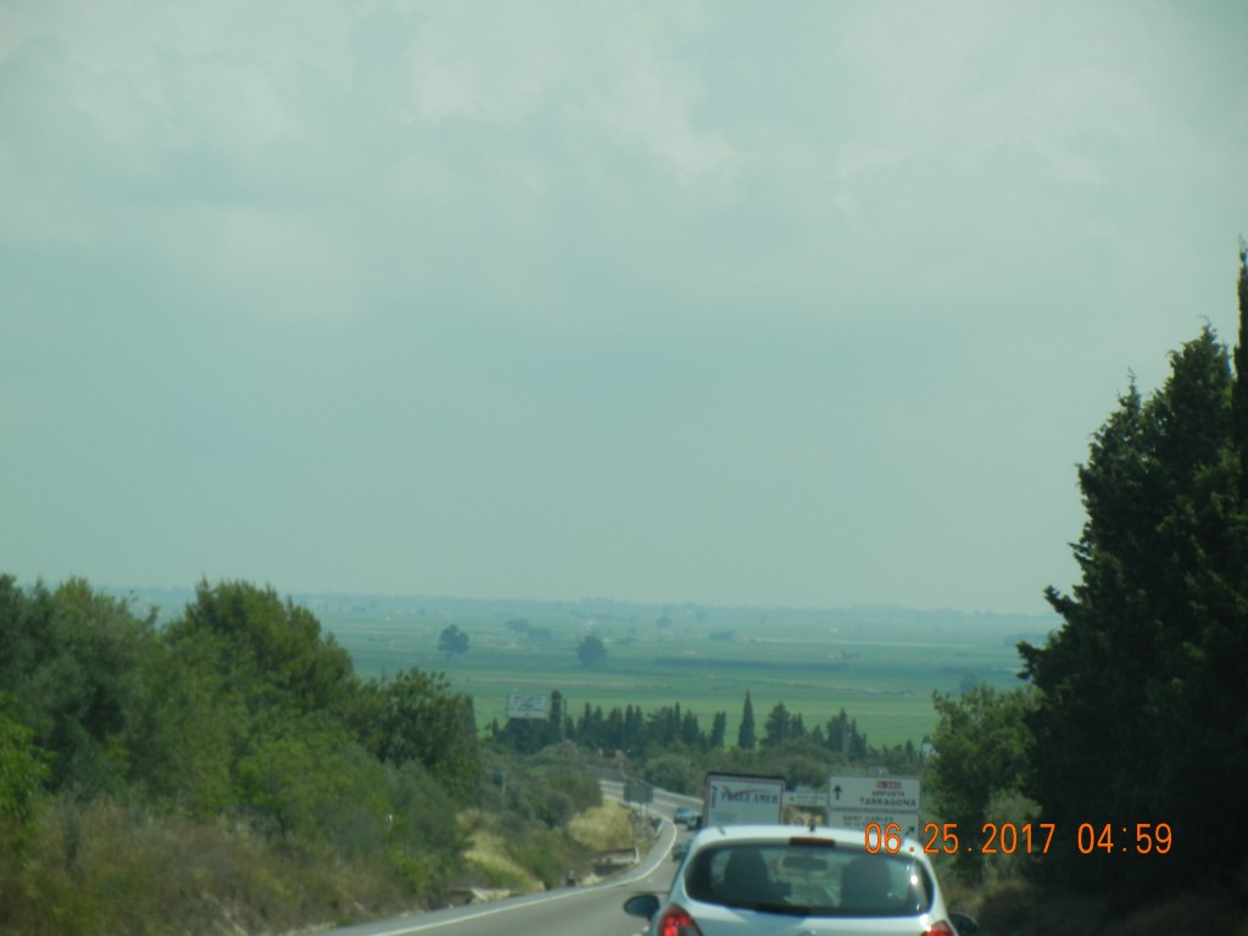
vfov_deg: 8.5
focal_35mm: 174
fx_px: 6273
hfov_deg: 11.4
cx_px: 624
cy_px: 468
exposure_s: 1/258
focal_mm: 31.4
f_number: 9.2
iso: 160
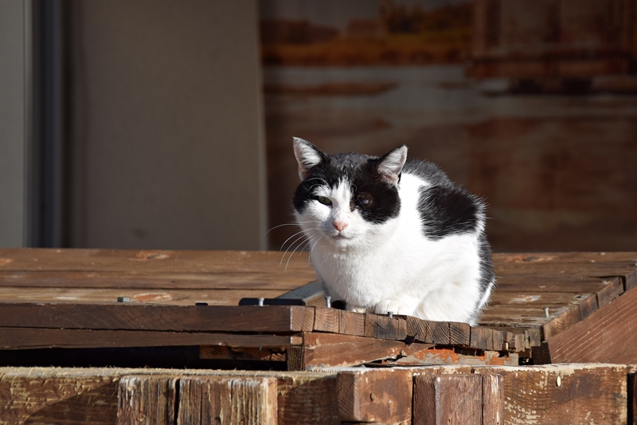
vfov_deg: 10.2
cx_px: 318
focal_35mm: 135
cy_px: 212
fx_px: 2388
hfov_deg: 15.2
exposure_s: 1/800
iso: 200
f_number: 7.1
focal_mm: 90
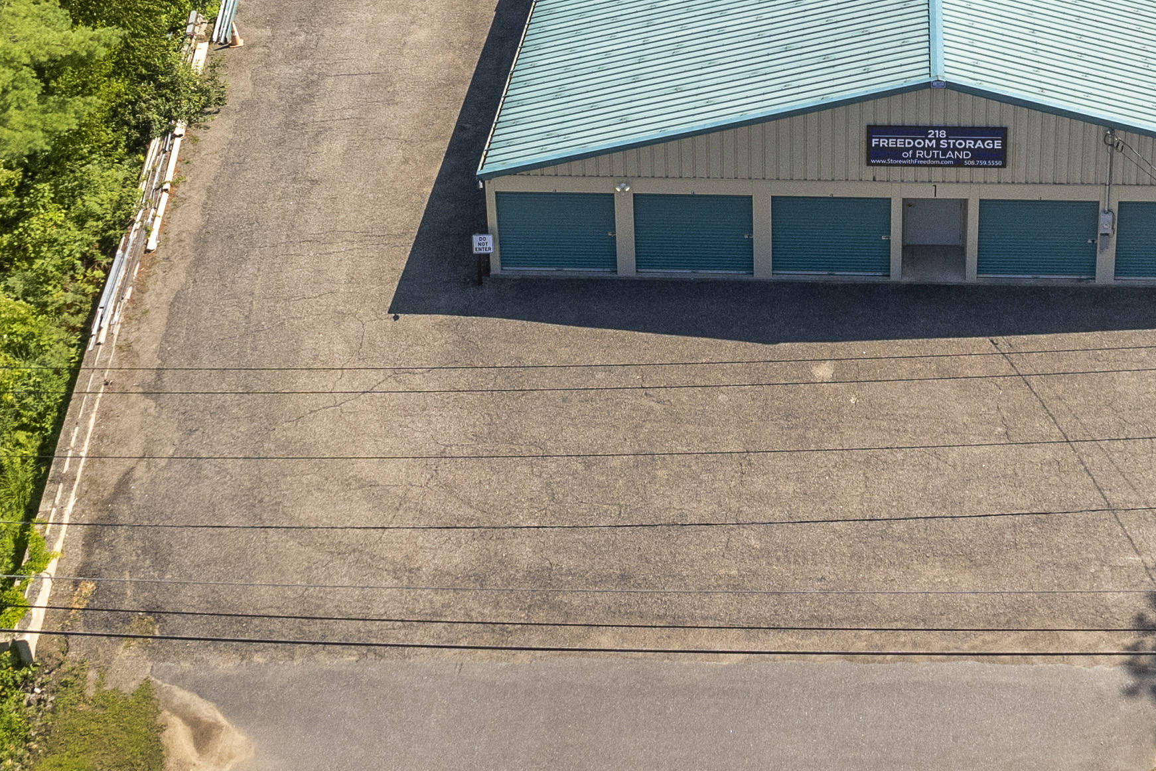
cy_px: -240
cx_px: 852
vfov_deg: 18.3
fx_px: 2215
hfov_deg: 28.9
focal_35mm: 69
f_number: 2.8
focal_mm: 8.38
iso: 200
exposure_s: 1/320
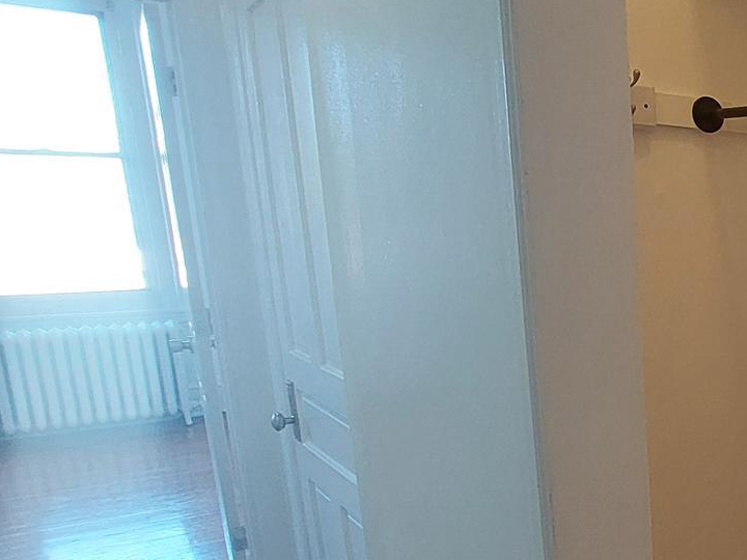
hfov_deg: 34.7
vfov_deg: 38.0
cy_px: 394
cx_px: 977
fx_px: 798
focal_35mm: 37
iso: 200
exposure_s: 1/60
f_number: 2.2
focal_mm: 1.74
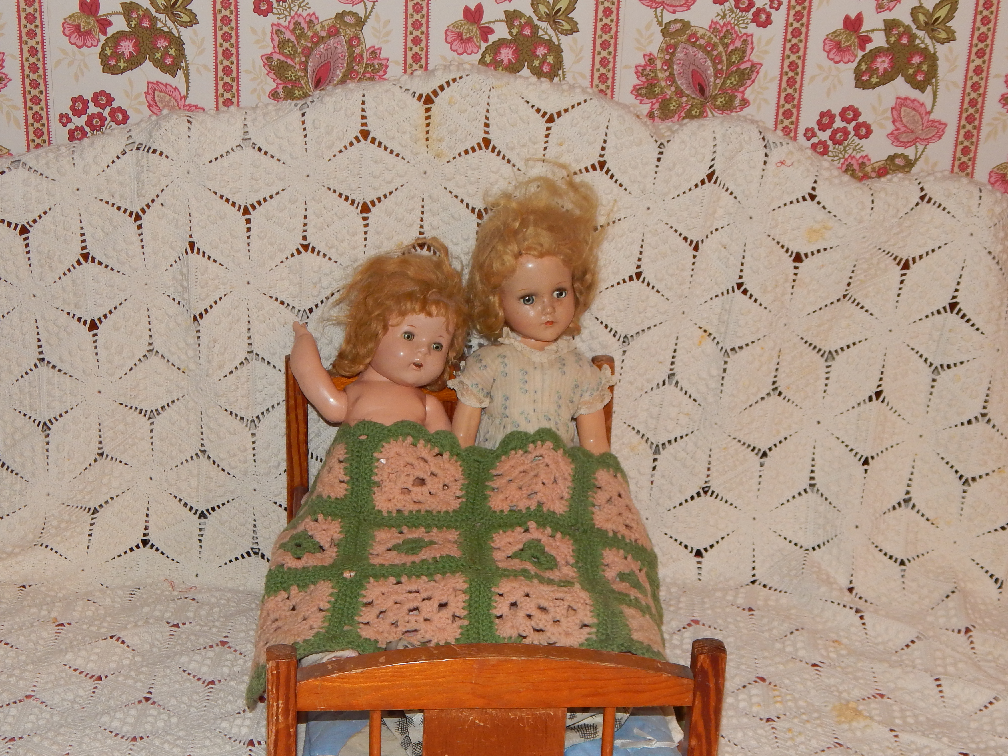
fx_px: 1864
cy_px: 491
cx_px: 440
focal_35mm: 64
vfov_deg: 22.9
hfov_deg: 30.2
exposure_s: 1/30
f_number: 3.7
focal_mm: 8.6
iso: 200
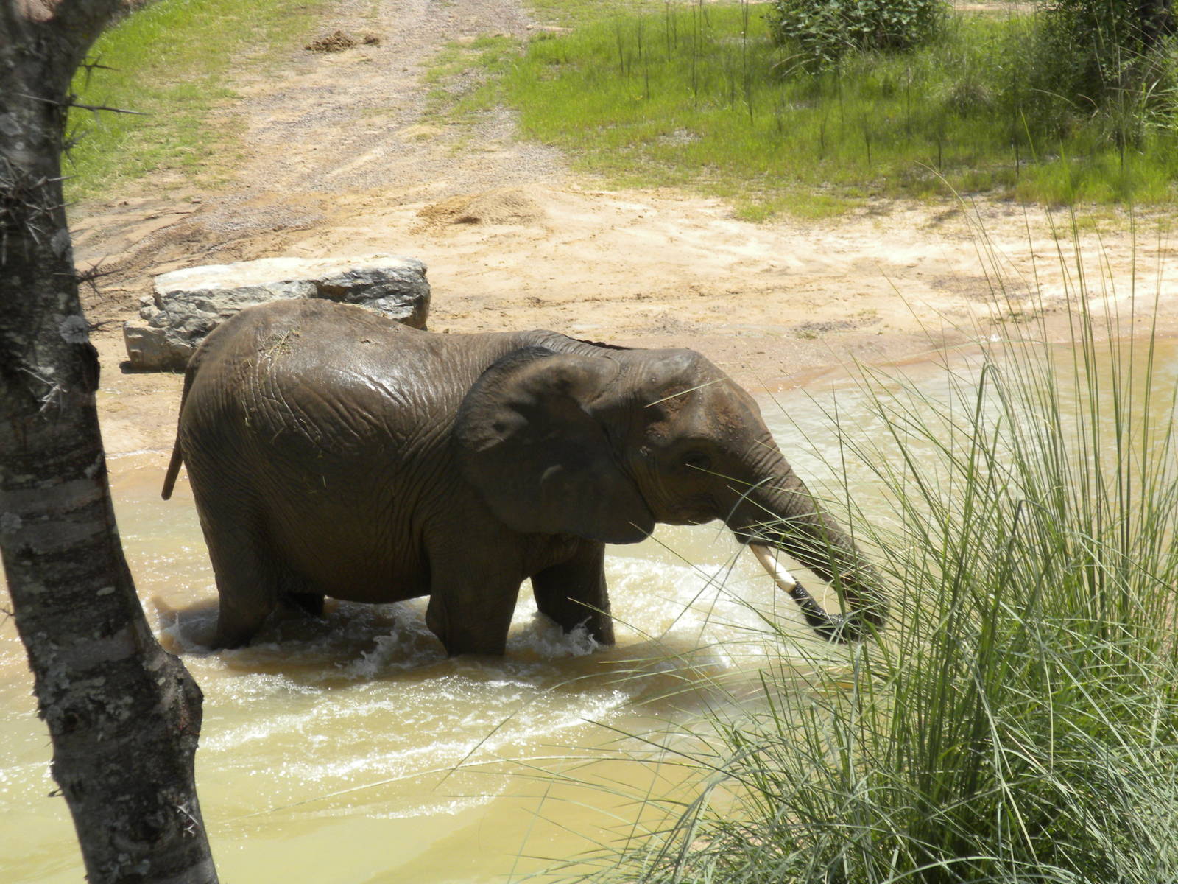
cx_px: 589
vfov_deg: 20.4
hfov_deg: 27.0
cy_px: 442
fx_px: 2450
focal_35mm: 72
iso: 87
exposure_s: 1/448
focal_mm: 12.7
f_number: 5
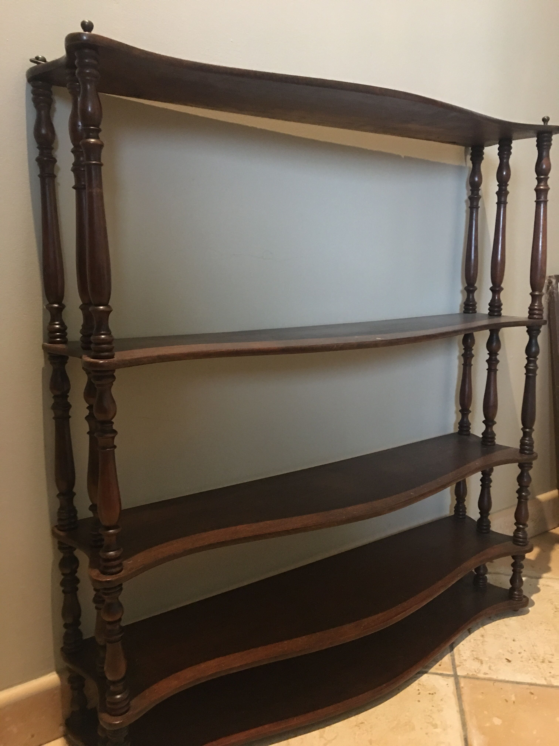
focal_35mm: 29
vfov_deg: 61.7
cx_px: 280
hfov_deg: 48.2
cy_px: 373
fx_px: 624
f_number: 2.2
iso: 160
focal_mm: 4.15
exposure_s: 1/8
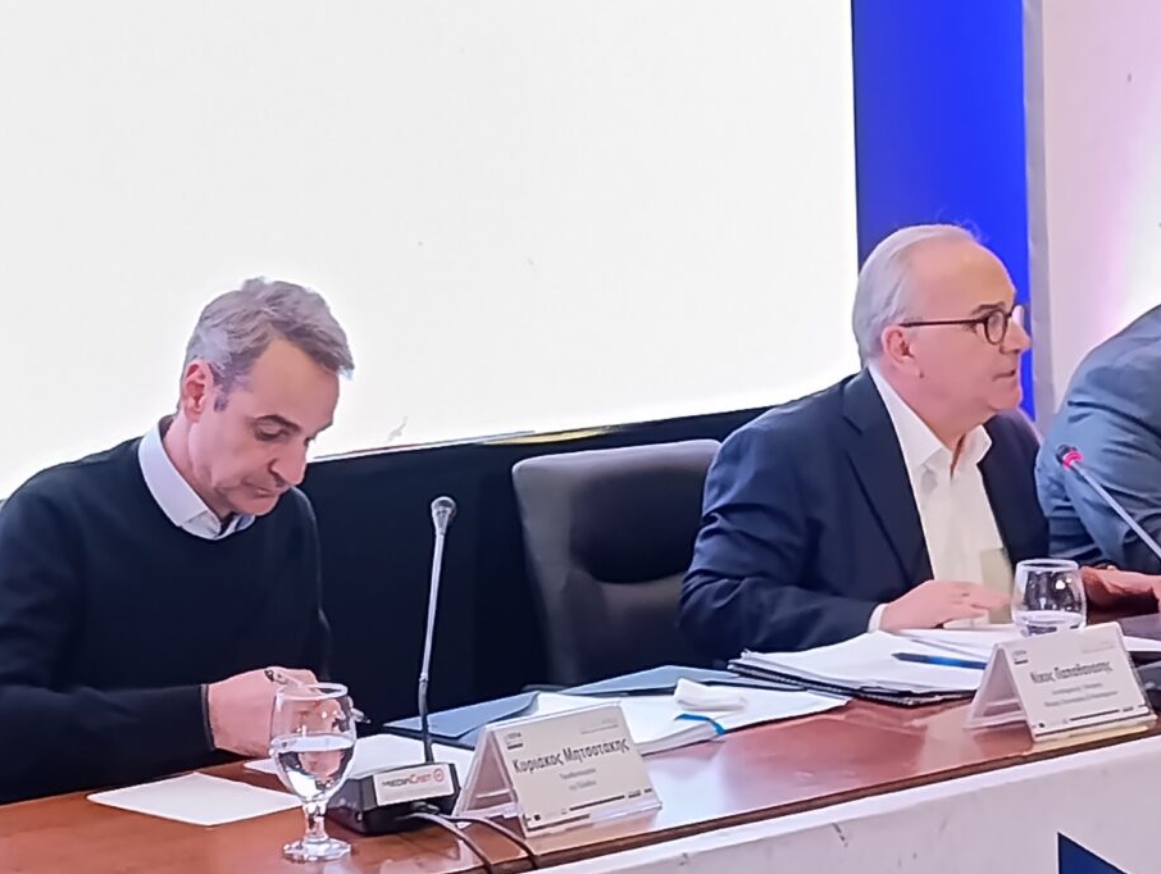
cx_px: 284
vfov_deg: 22.6
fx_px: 2183
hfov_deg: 29.3
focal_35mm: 65
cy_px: 297
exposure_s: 1/100
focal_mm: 6.14
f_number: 1.6
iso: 1000
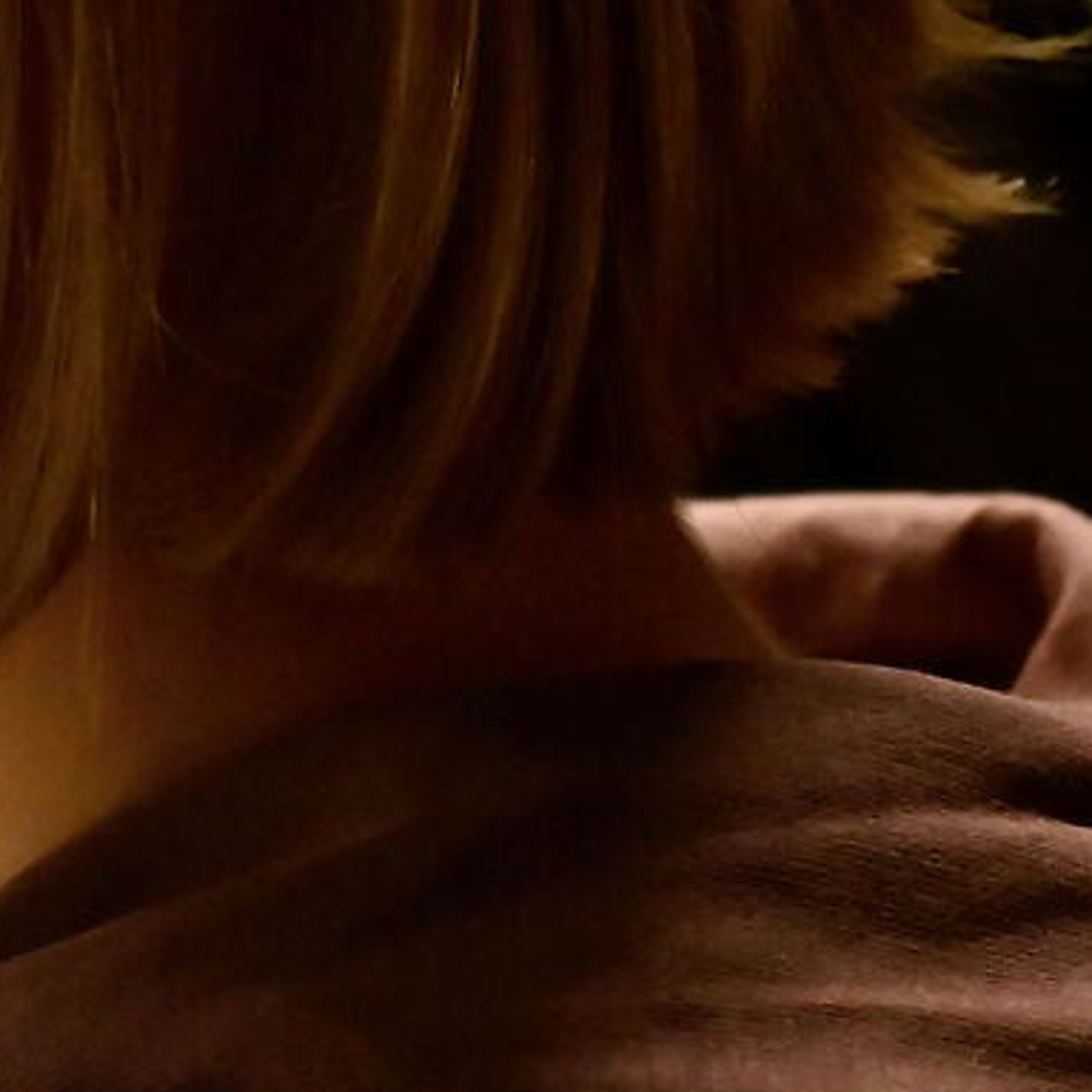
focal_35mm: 1066
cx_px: -2161
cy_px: -413
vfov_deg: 1.6
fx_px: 38046
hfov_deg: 1.6
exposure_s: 1/90
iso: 2200
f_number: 4
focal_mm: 200
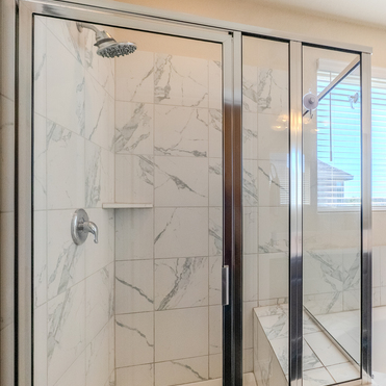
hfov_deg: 64.4
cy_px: 204
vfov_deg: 69.6
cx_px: 301
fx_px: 278
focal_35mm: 22
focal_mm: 10
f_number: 11
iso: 400
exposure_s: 1/500
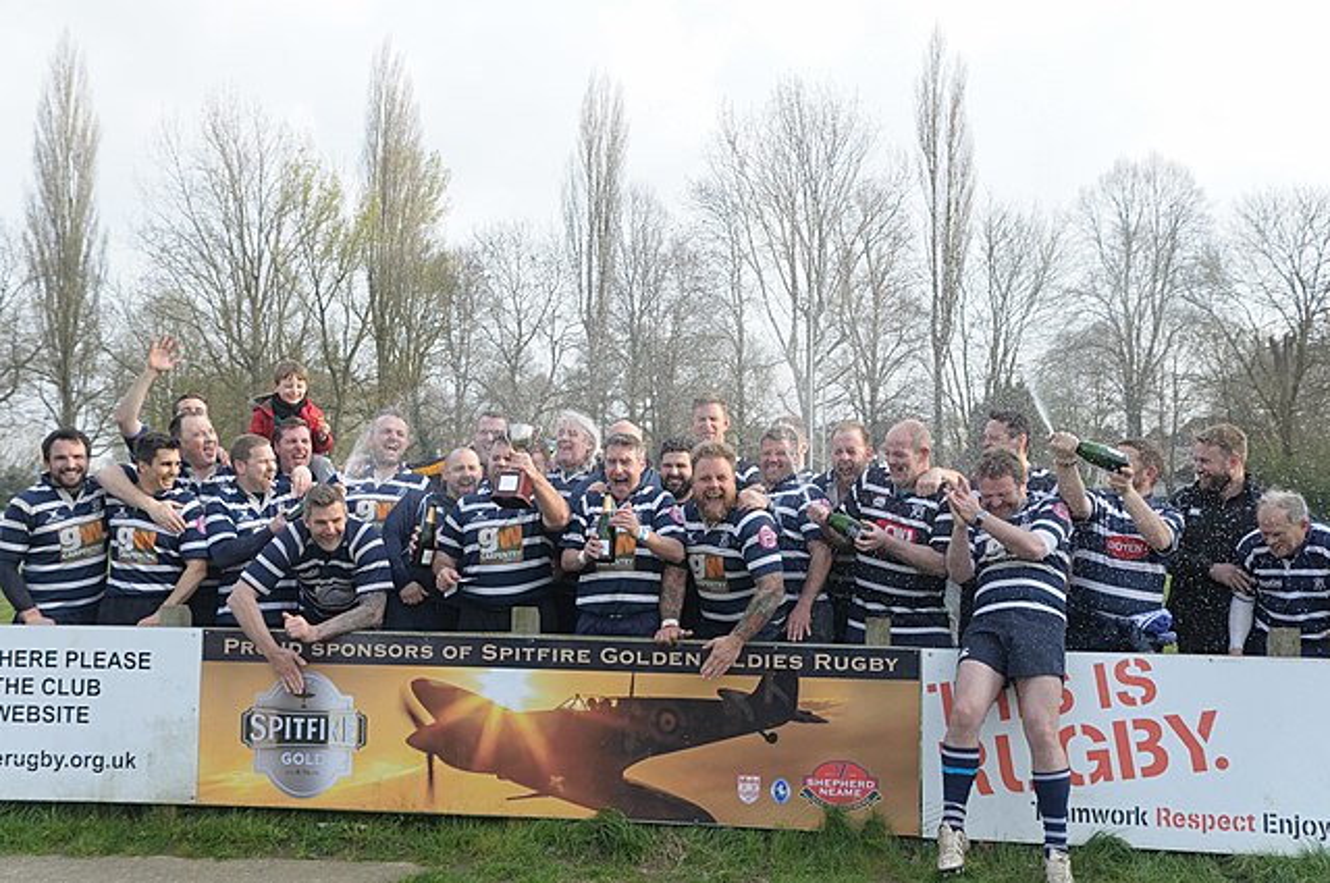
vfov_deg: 31.8
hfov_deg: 46.5
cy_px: 442
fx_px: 1550
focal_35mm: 42
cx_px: 665
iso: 1000
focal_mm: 28
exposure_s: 1/3200
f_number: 5.6
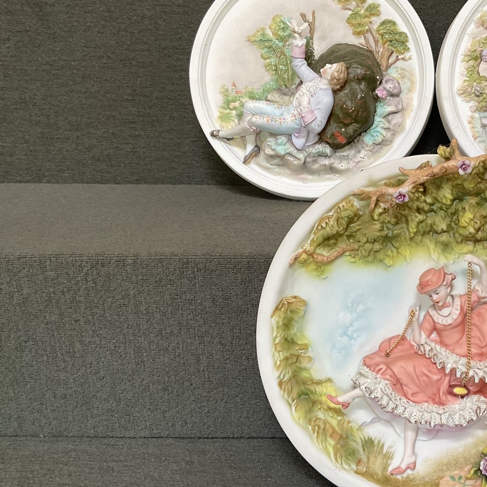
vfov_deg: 38.3
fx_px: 700
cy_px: 245
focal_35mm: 44
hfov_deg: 36.6
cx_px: 411
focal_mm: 3
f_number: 1.8
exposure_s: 1/60
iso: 100
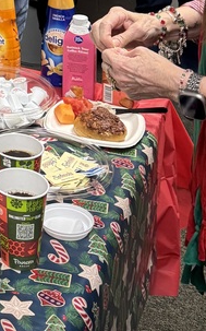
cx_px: -198
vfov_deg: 21.1
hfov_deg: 13.2
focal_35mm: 86
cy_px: -134
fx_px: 774
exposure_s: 1/60
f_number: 1.78
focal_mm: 6.76
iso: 200
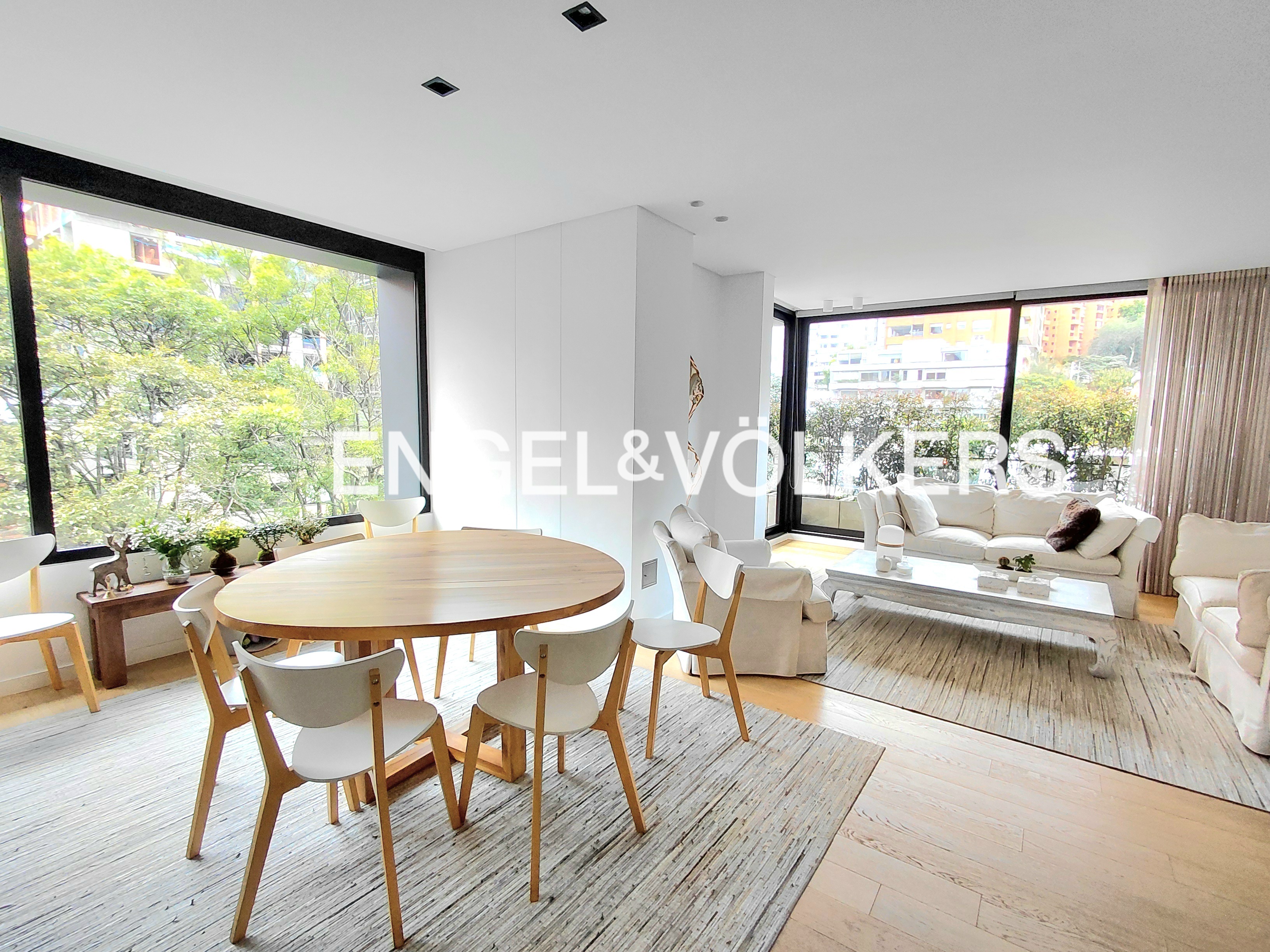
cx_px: 635
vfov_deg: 78.1
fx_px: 587
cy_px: 476
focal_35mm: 16
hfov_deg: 94.5
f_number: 2.2
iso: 64
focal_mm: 1.64
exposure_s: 1/120
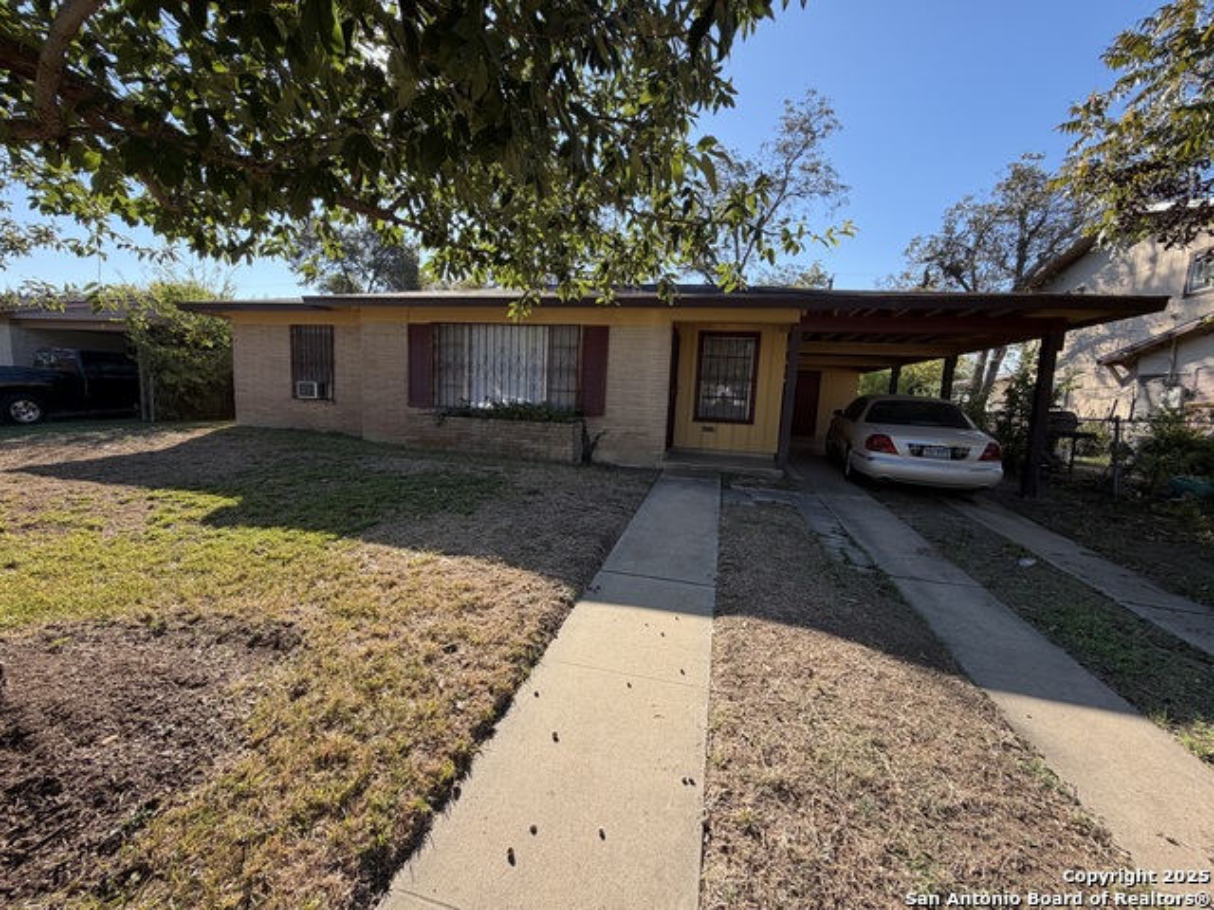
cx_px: 607
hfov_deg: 102.1
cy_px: 455
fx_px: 491
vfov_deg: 85.7
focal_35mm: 14
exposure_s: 1/535
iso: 40
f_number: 2.2
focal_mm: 2.22
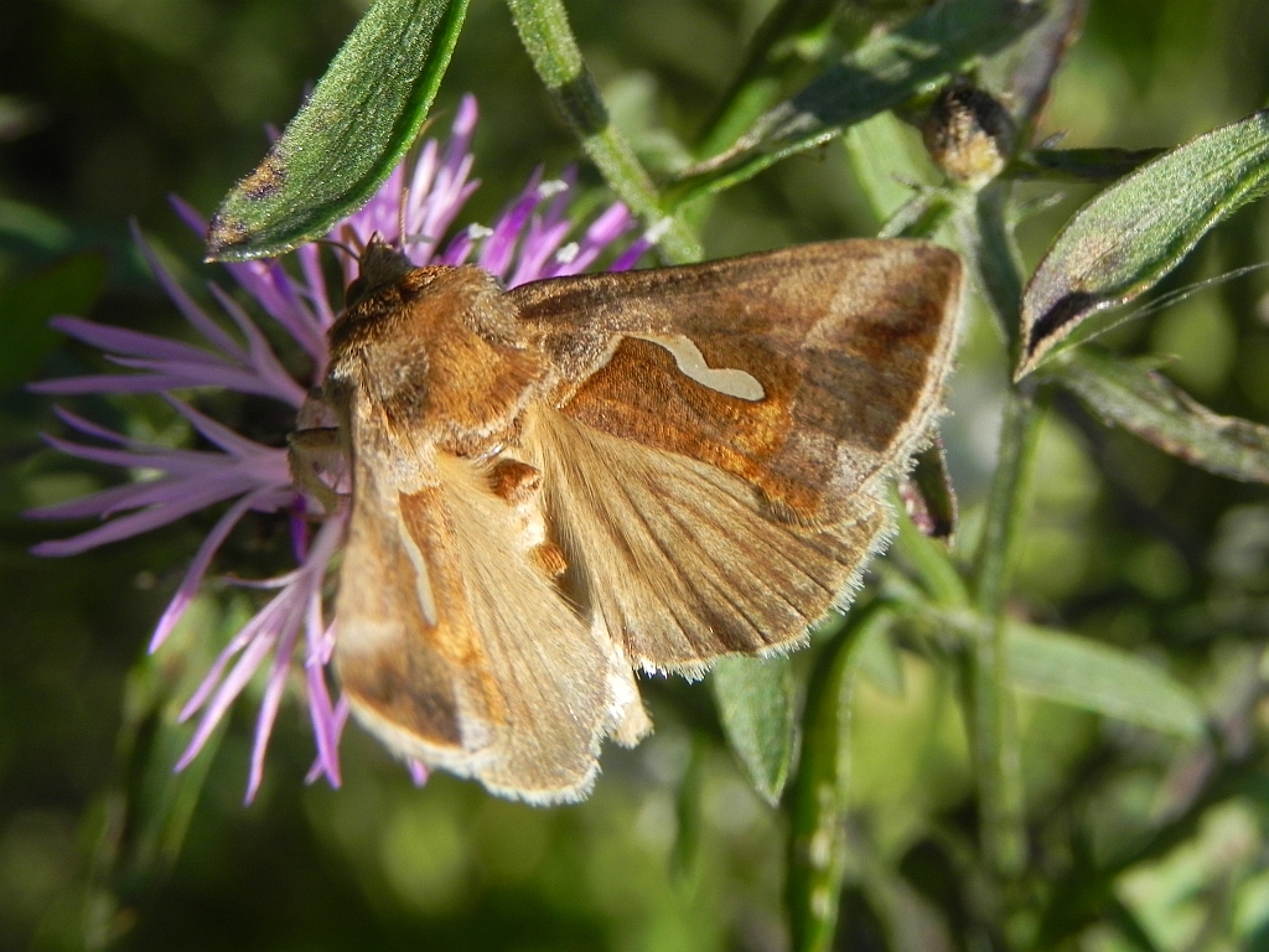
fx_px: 3849
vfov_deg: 14.1
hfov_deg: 18.7
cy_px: 476
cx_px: 634
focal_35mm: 105
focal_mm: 18.8
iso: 160
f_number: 6.3
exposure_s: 1/313
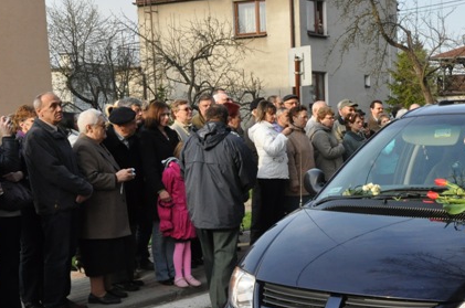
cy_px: 220
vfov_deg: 23.5
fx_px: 735
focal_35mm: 57
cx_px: 408
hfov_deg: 33.5
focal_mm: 20
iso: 1000
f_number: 10
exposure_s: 1/400
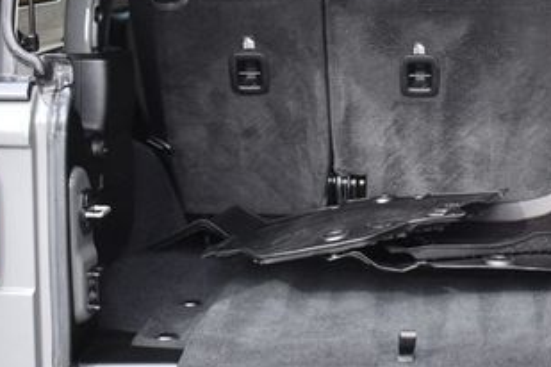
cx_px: 432
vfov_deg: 15.6
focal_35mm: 87
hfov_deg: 23.1
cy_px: 96
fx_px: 1331
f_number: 4.2
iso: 640
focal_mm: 28
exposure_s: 1/250
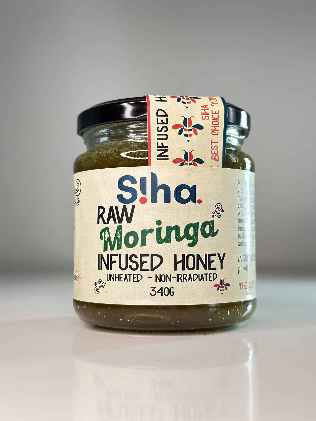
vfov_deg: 39.7
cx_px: 158
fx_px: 584
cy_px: 210
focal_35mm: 48
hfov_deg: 30.3
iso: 125
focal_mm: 6.86
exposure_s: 1/70
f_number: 1.78
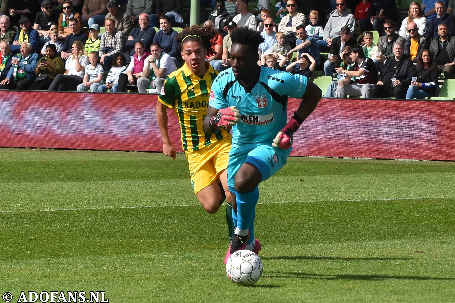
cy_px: 152
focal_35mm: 142
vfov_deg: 9.6
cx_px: 228
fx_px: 1801
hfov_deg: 14.4
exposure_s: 1/1600
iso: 400
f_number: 5.6
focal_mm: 95
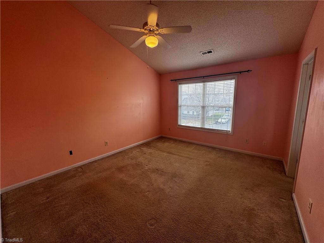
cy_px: 122
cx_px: 162
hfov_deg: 102.1
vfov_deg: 85.7
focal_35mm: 14
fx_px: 131
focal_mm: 2.22
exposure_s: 1/120
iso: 64
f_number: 2.2
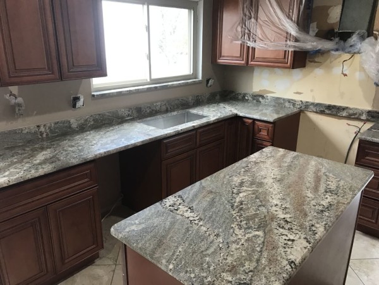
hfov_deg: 63.4
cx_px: 190
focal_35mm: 28
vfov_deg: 49.7
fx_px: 307
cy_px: 142
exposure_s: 1/30
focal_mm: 3.99
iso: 32
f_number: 1.8
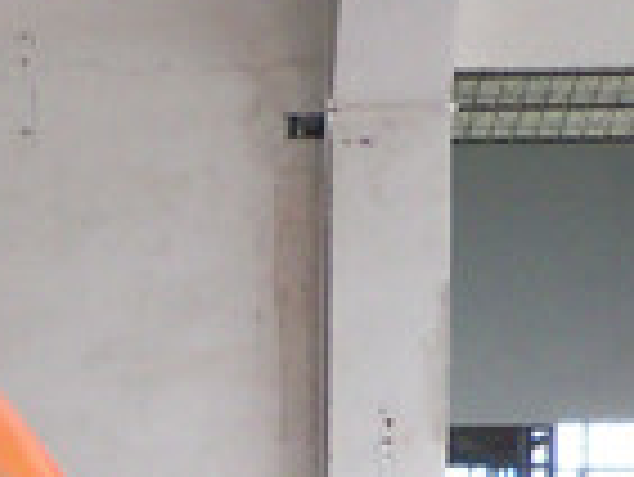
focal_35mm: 198
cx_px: -854
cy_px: 1066
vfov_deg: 7.1
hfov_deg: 9.1
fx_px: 3630
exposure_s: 1/30
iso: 125
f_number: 3.5
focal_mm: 6.2
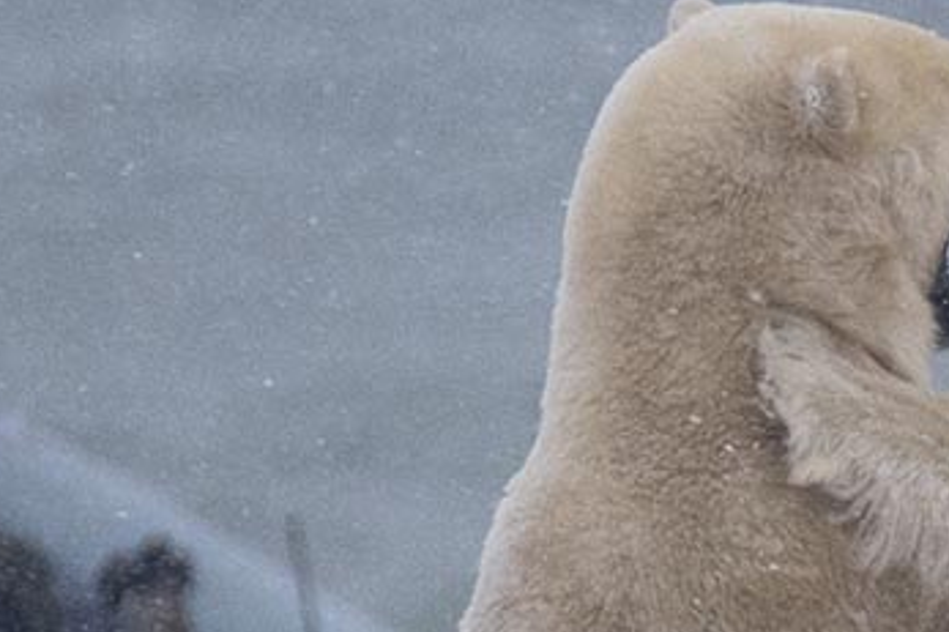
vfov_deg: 0.7
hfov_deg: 1.1
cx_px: 1160
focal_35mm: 1901
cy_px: 917
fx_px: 50086
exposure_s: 1/1250
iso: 1100
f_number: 6.3
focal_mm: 550
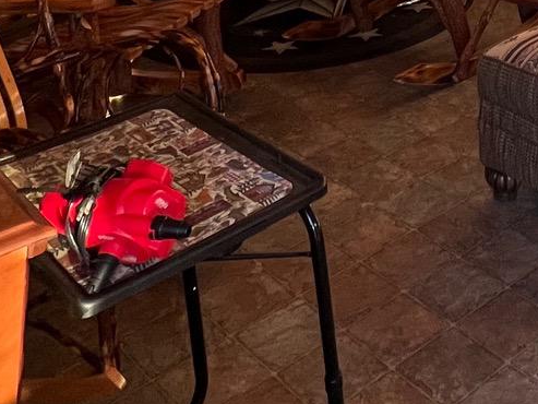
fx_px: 839
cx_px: 587
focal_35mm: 54
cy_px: -360
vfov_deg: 19.1
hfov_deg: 31.6
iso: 160
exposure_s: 1/99
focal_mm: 1.57
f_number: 1.8
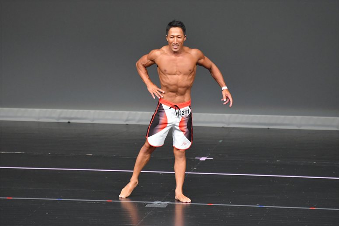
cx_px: 170
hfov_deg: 5.5
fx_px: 3530
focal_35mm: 375
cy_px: 113
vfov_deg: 3.7
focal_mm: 250
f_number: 5.6
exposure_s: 1/400
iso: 5000
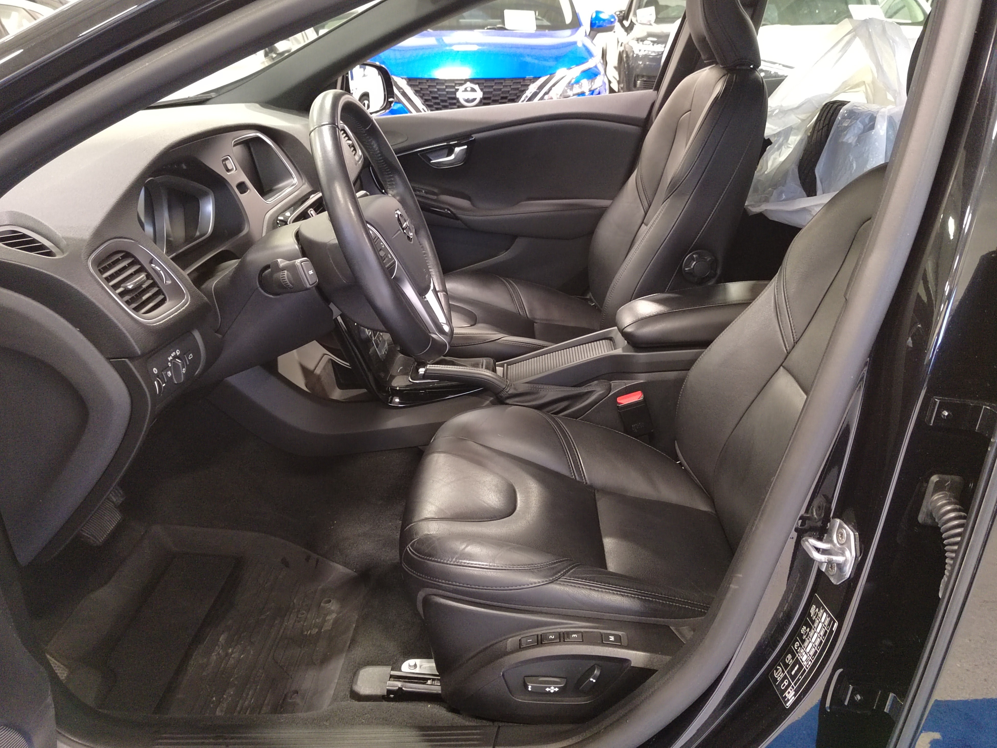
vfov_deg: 48.2
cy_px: 374
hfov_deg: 61.7
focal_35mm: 29
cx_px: 498
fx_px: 835
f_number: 1.9
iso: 4680
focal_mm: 5.52
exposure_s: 1/50
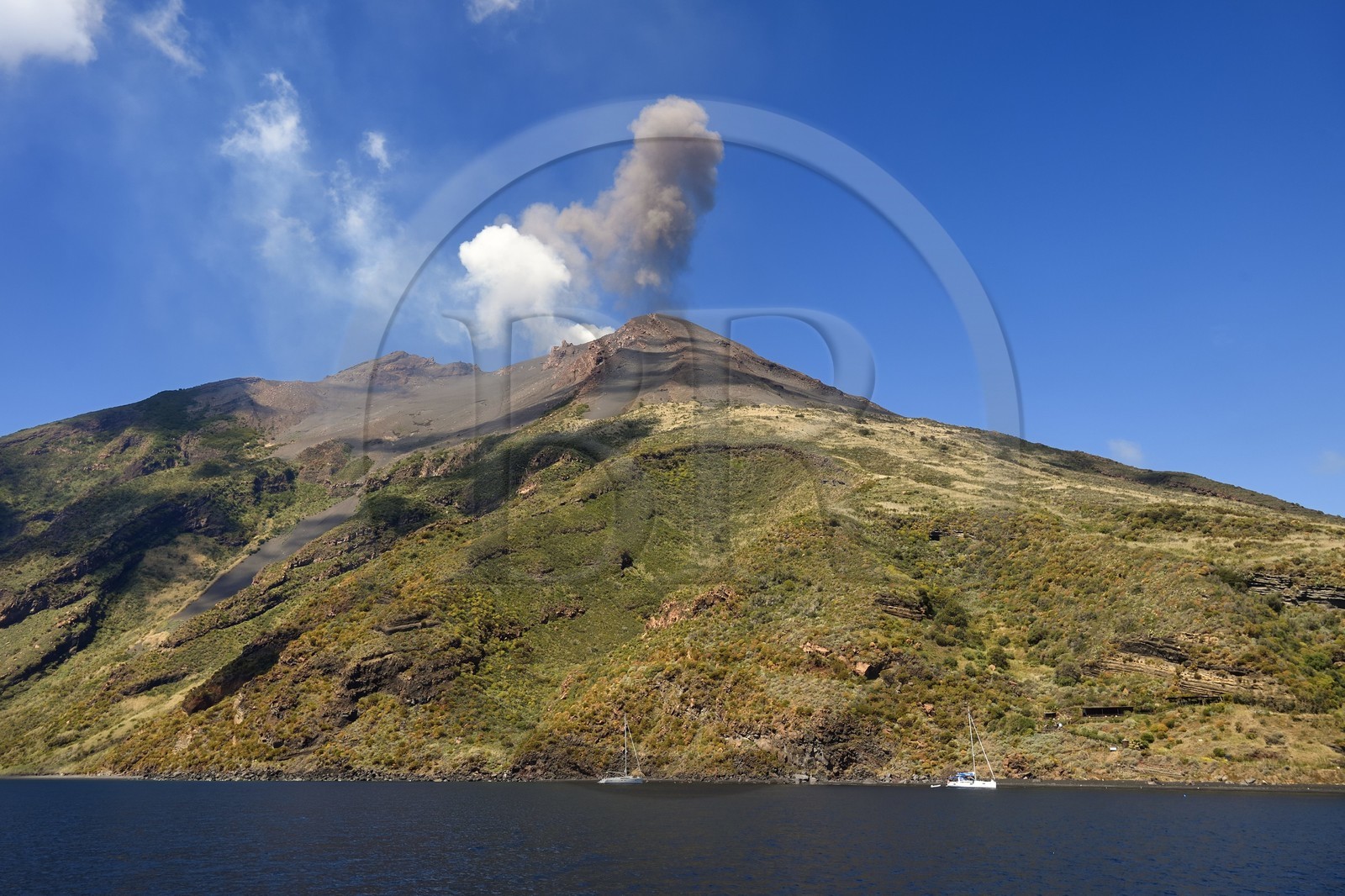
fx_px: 1195
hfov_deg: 58.7
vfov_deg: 41.1
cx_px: 672
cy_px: 448
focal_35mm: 32
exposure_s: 1/800
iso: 200
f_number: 8
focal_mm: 32
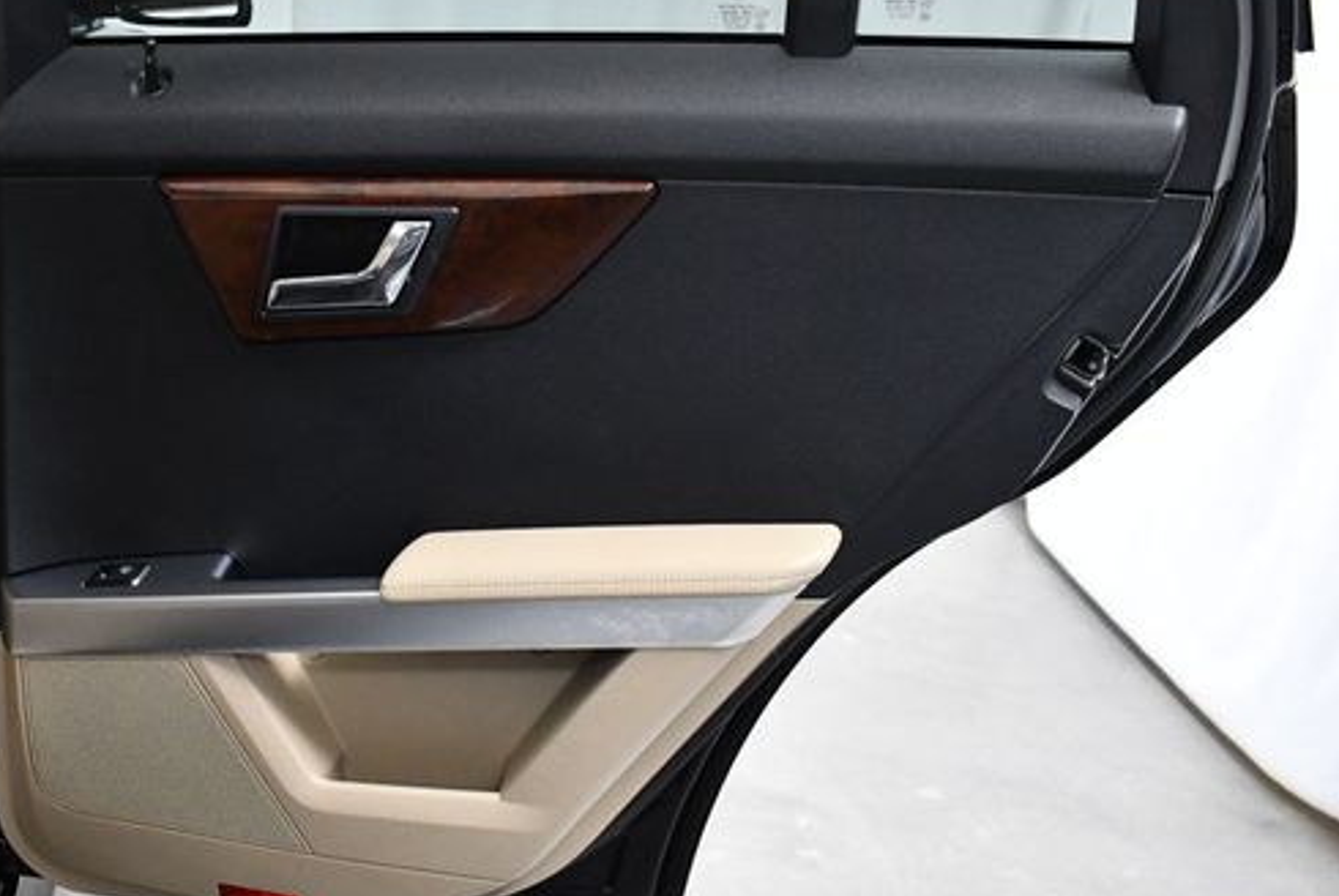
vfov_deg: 28.7
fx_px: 1750
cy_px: 503
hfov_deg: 41.7
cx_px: 555
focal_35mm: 47
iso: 3200
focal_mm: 18
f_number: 3.5
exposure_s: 1/100
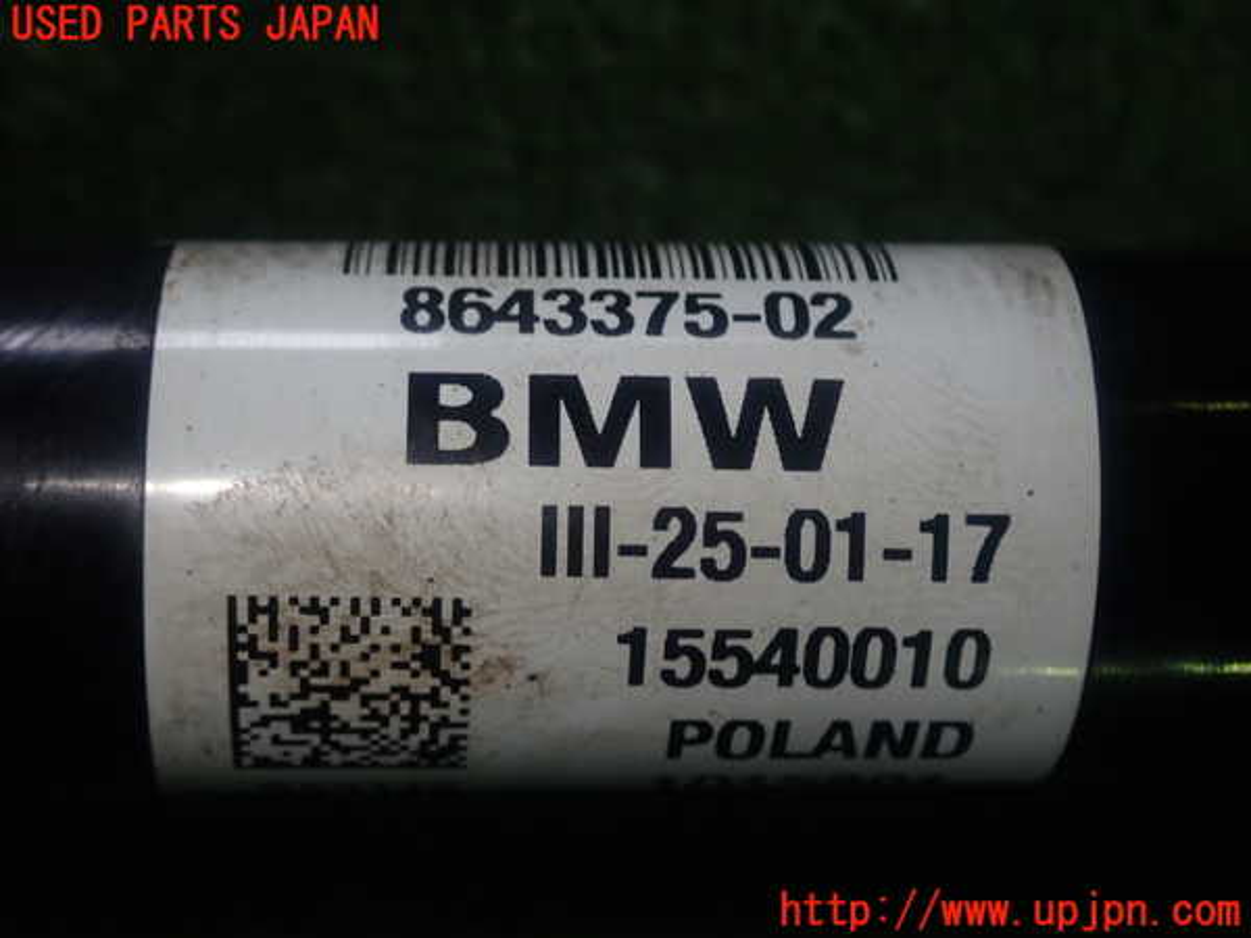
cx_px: 626
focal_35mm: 67
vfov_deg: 21.9
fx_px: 2421
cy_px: 469
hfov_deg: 29.0
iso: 200
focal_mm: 11.88
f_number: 3.8
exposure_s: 1/100
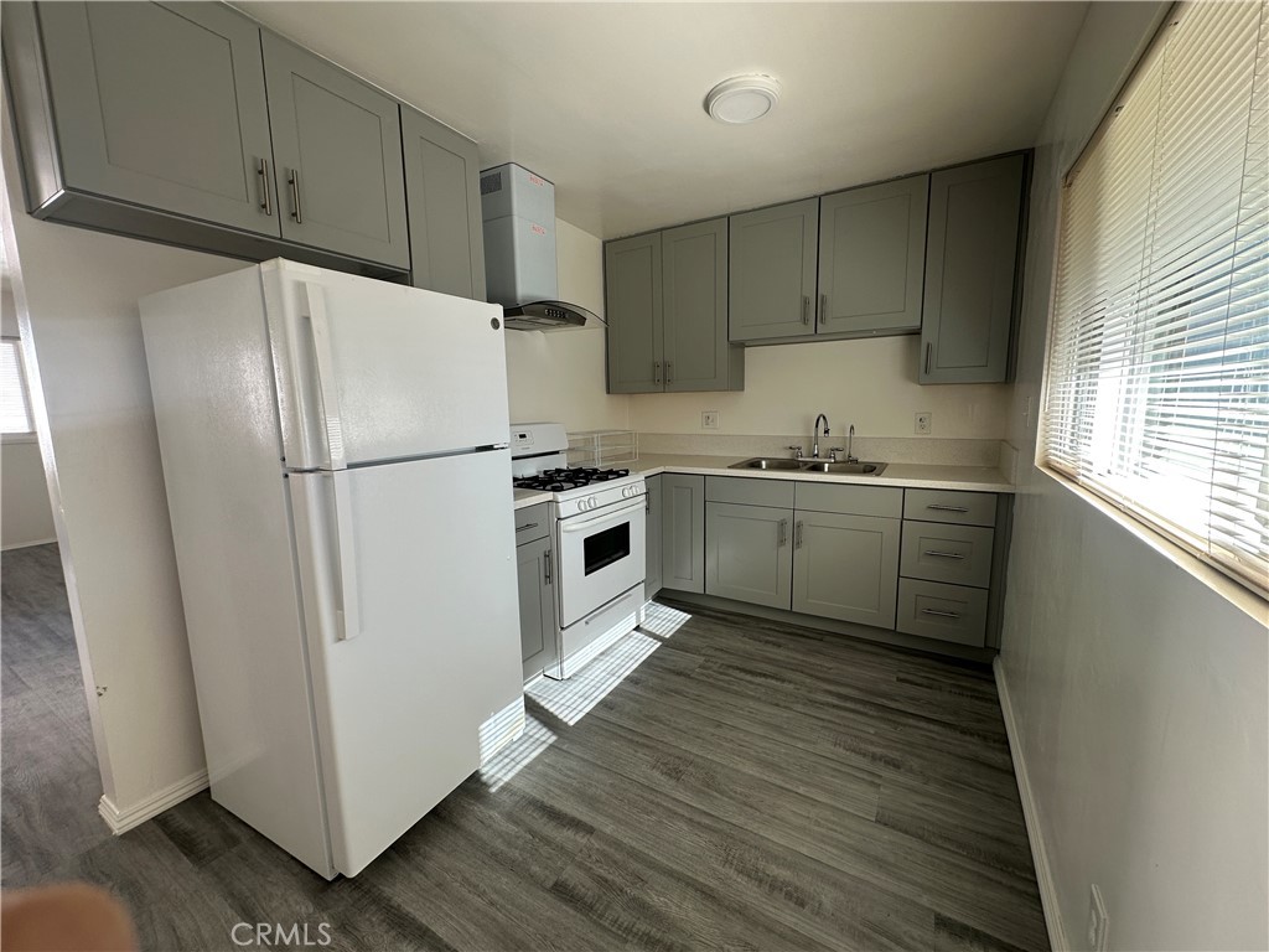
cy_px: 476
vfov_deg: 85.7
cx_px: 634
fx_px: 513
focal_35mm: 14
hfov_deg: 102.1
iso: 50
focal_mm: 2.22
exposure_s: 1/99
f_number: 2.2
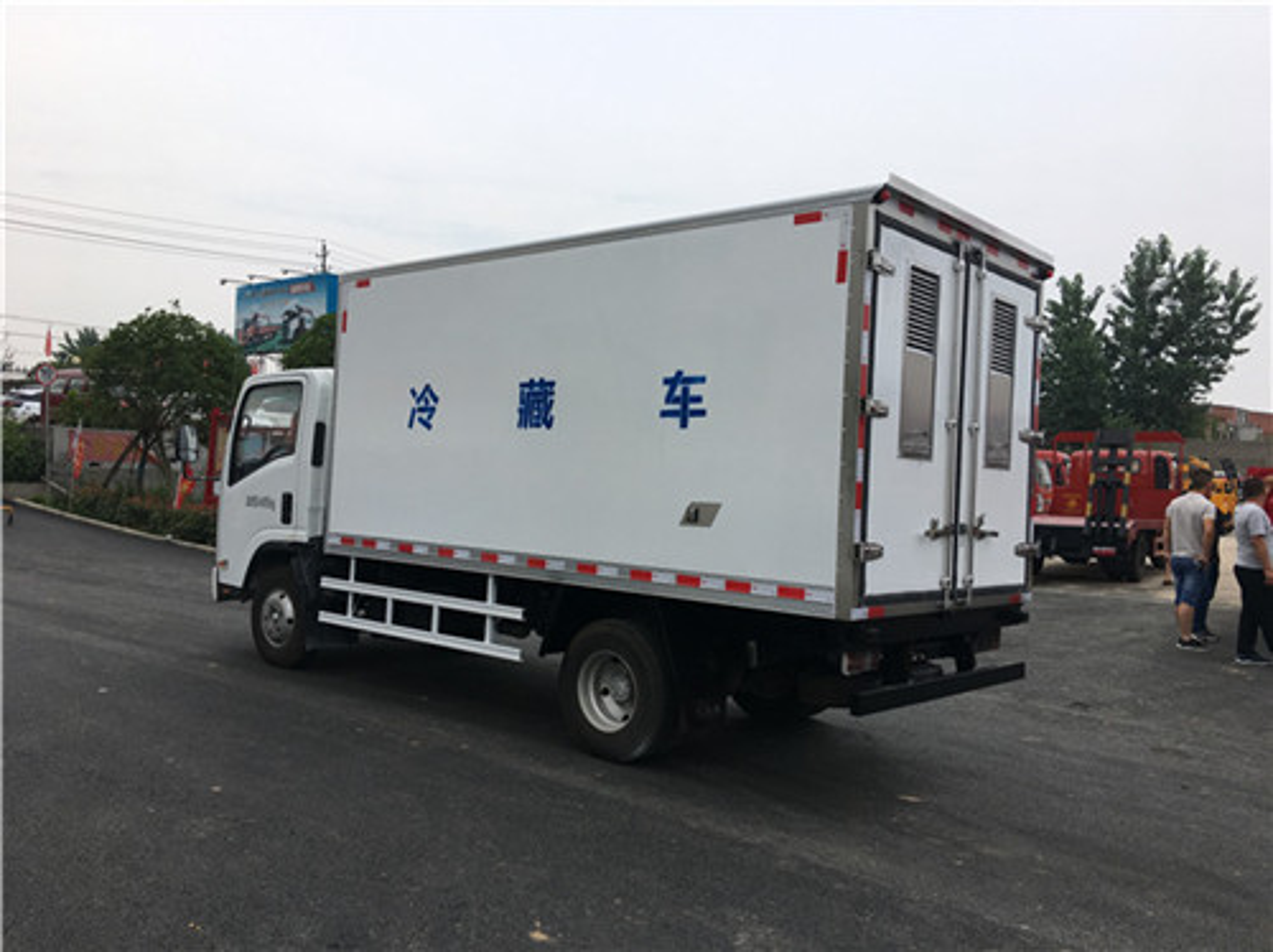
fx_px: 1065
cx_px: 636
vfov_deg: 48.2
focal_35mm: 29
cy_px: 476
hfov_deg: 61.7
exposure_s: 1/663
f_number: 2.2
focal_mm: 4.15
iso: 25
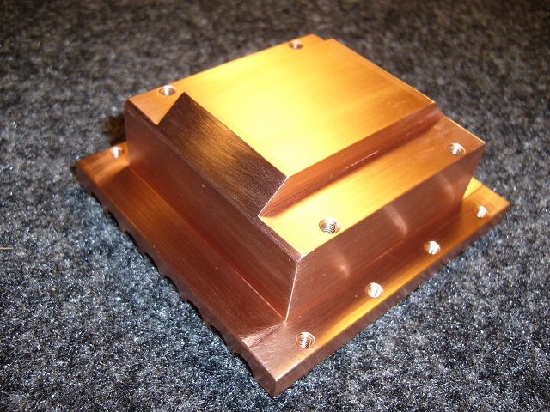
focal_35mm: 35
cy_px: 206
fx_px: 556
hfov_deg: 52.6
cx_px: 275
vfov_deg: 40.7
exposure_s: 1/30
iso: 80
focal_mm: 5.8
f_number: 2.8
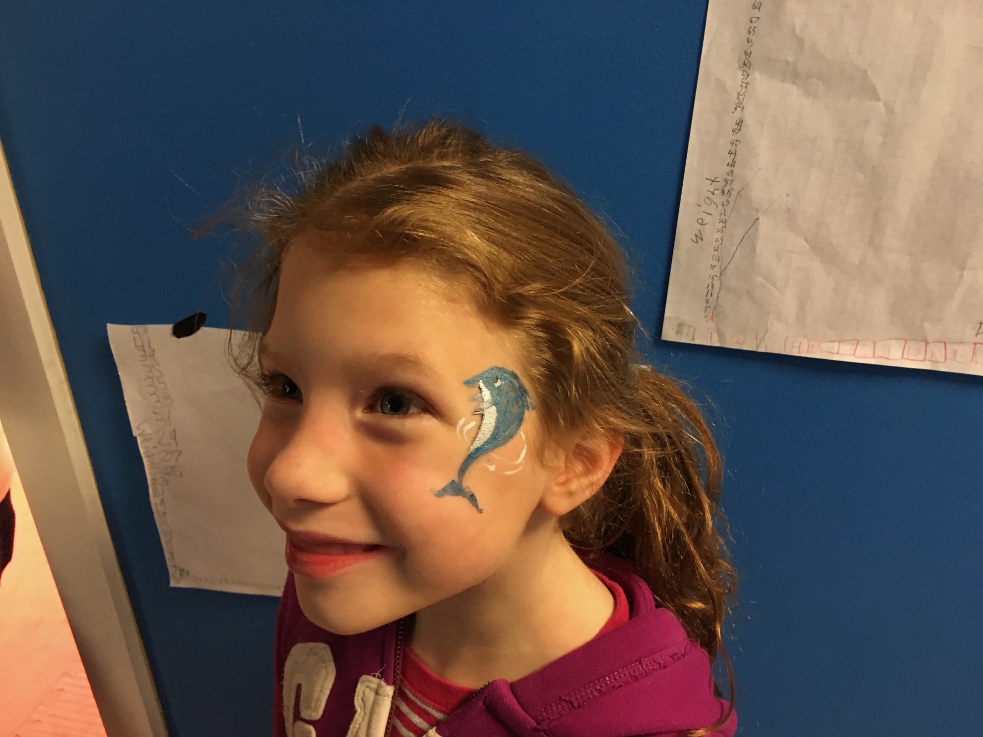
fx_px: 824
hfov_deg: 61.7
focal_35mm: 29
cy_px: 368
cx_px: 492
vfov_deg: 48.2
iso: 200
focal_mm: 4.15
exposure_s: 1/30
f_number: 2.2
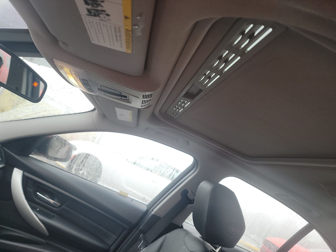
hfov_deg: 71.6
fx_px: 233
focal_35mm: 24
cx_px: 168
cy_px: 126
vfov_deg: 56.8
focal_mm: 6.7
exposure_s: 1/59
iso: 98
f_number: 1.8
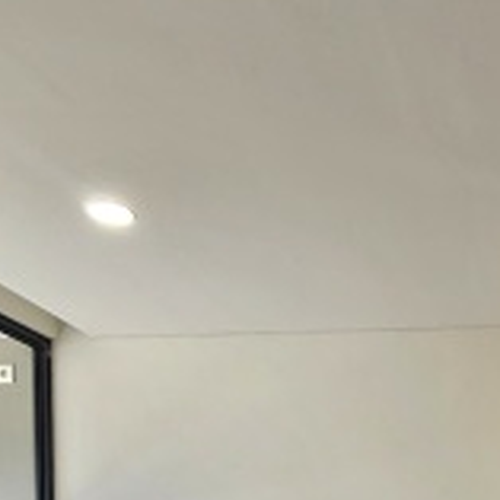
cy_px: 672
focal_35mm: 45
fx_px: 735
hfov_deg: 33.1
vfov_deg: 29.3
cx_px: 543
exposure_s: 1/101
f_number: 2.2
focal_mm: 2.2
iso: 64
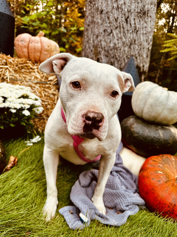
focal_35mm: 25
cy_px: 123
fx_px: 170
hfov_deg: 54.9
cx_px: 89
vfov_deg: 69.4
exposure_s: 1/60
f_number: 1.78
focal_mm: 6.86
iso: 160
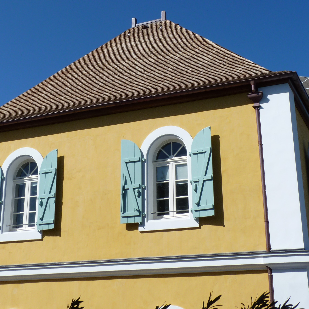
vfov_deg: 37.6
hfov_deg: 37.4
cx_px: 123
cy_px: 154
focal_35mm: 45
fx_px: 454
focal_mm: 6.8
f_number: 5.6
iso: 80
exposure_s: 1/500
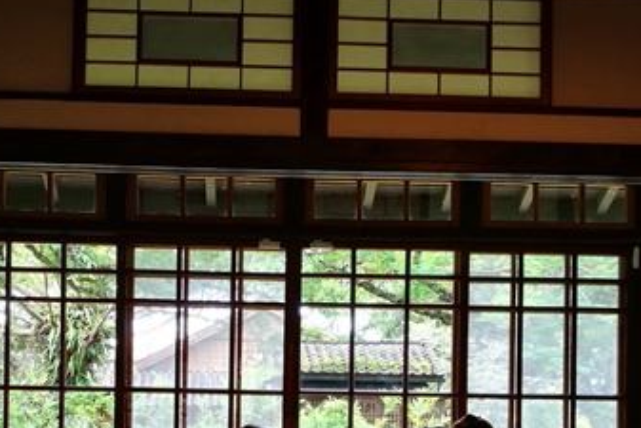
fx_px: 1069
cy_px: 430
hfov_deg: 33.3
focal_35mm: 60
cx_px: 262
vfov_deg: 21.8
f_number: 2.2
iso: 160
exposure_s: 1/60
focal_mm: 4.5
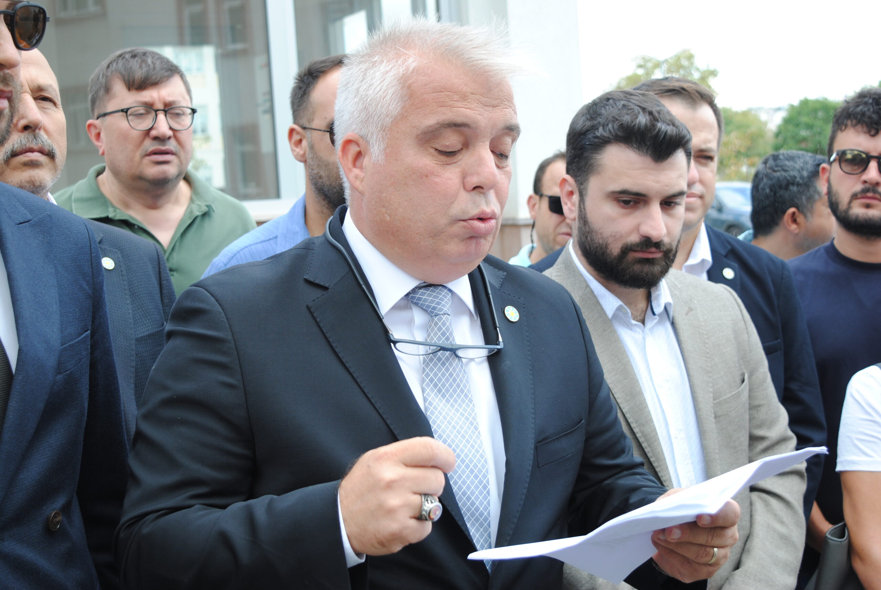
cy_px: 295
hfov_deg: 36.8
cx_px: 440
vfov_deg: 25.1
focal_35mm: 54
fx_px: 1323
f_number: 5.6
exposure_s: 1/125
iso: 180
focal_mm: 36
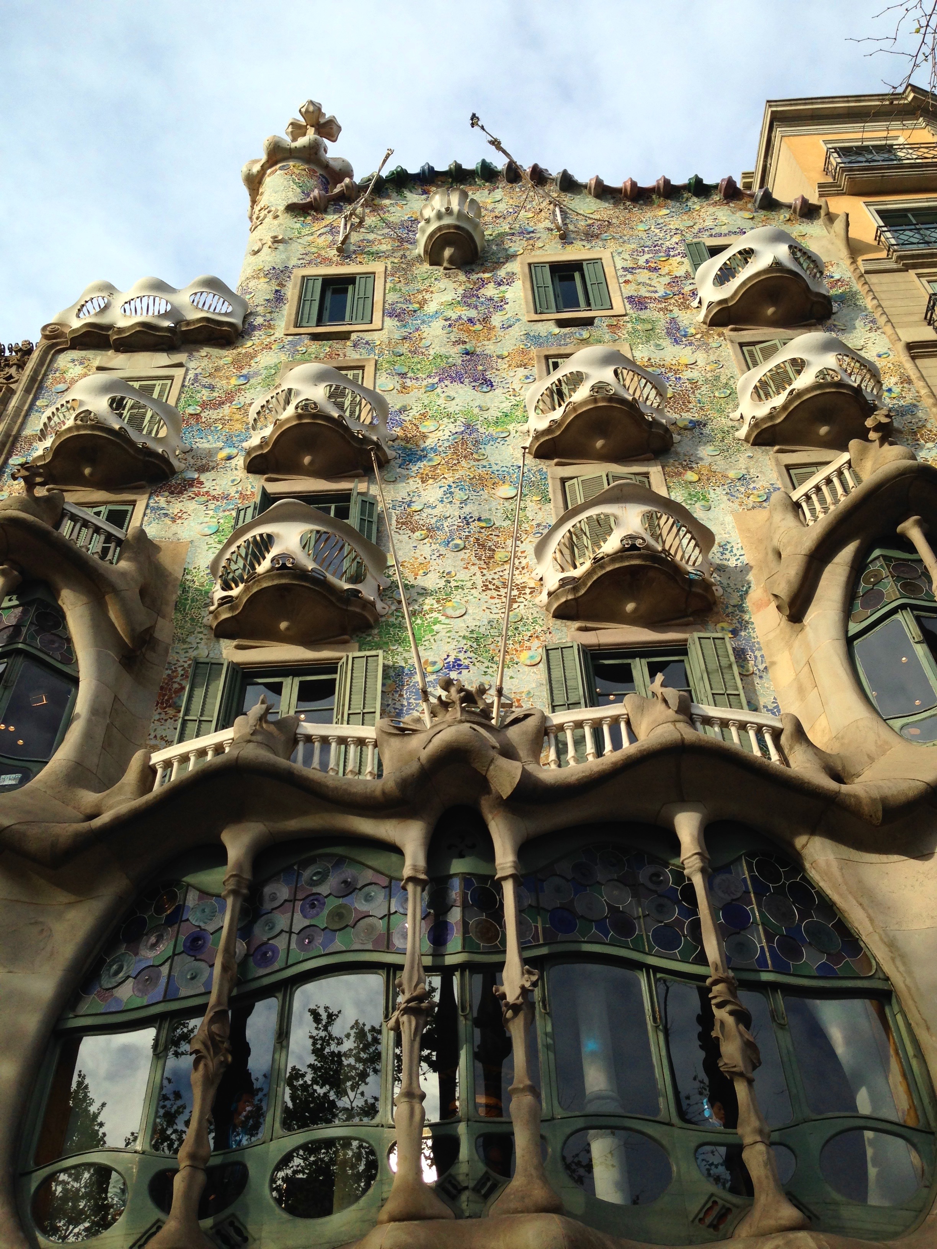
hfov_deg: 42.9
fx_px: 1191
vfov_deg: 55.4
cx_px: 468
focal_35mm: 33
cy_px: 624
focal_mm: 4.12
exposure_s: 1/1063
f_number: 2.4
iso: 50
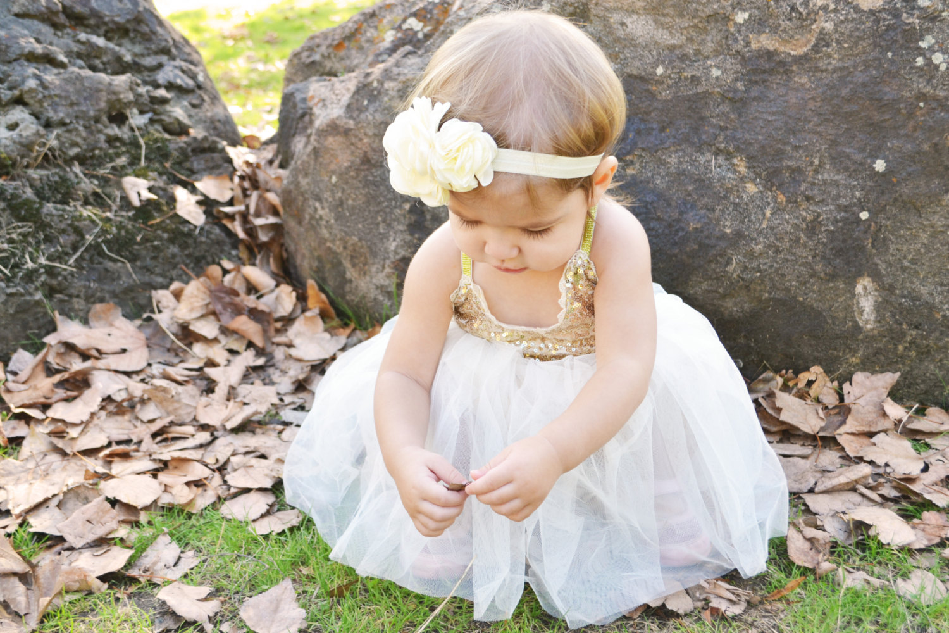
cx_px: 474
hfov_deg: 49.6
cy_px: 316
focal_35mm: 39
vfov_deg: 34.2
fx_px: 1028
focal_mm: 26
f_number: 4.2
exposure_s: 1/125
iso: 280
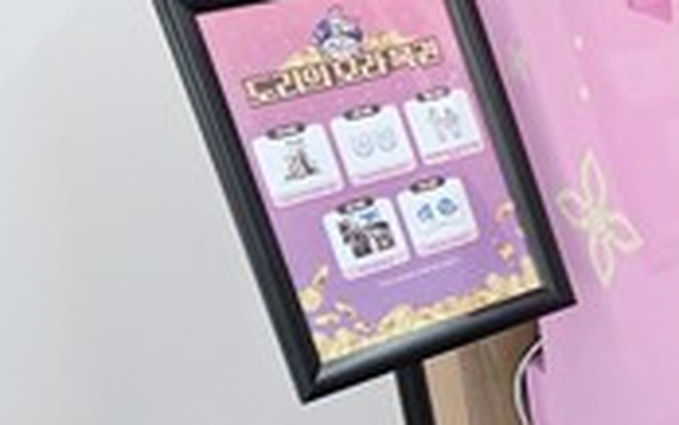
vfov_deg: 15.5
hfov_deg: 20.9
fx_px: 1555
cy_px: 285
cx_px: 1018
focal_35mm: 84
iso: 125
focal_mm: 5.4
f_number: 1.8
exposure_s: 1/120
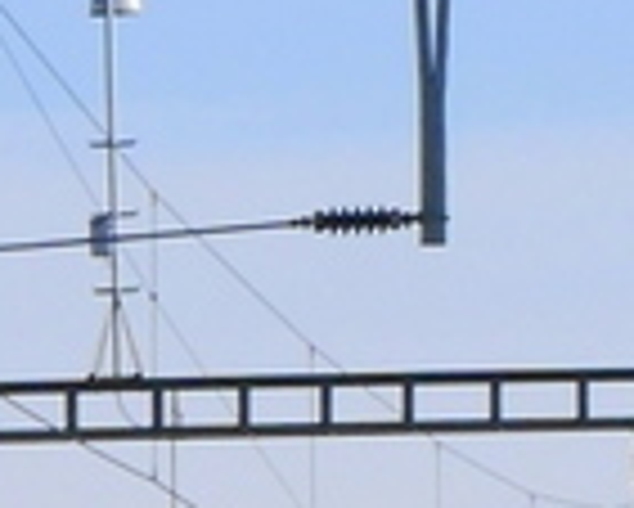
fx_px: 8281
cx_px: -1102
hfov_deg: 4.3
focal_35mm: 441
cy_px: 978
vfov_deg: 3.5
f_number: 10
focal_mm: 29
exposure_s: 1/320
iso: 160
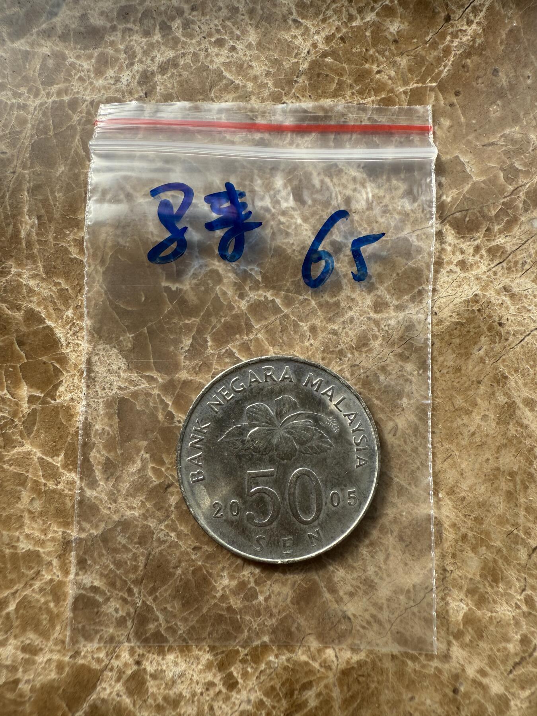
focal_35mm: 24
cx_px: 268
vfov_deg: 71.6
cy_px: 358
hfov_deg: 56.8
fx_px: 496
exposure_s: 1/256
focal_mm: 2.22
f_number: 2.2
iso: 40
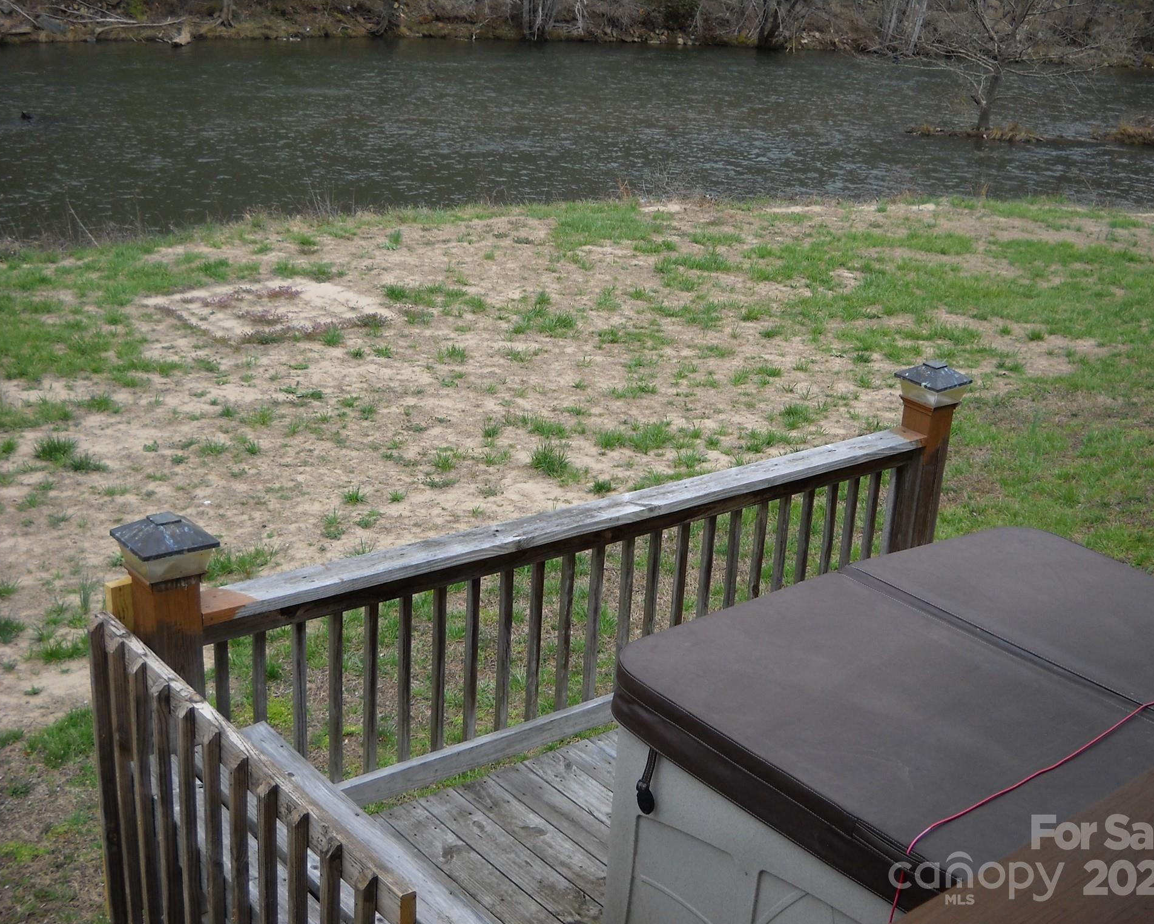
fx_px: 1469
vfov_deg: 34.9
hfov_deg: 42.9
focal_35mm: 43
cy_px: 463
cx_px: 611
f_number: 3.1
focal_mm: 6.72
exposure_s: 1/239
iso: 64
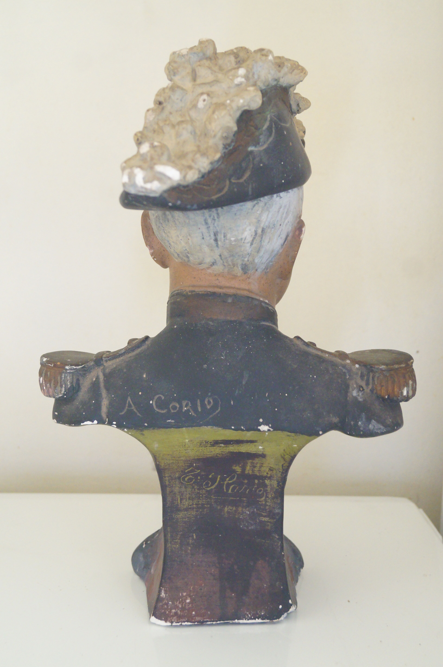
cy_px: 334
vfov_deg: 43.6
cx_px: 222
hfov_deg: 29.8
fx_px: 832
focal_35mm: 45
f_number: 4.5
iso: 2500
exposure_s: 1/60
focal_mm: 30
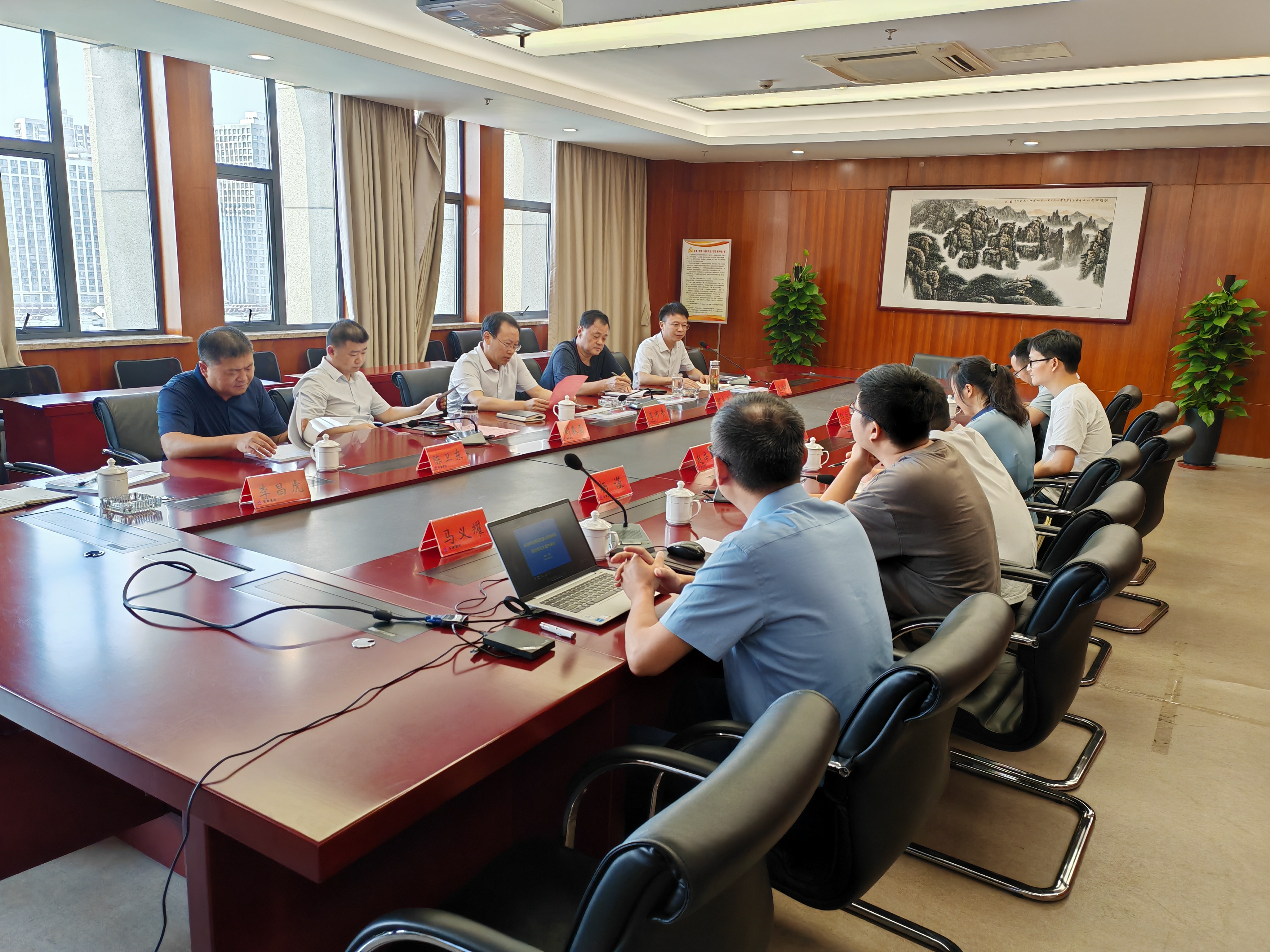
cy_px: 476
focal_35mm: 27
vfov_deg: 51.4
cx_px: 635
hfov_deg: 65.3
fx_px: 991
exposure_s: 1/100
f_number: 1.9
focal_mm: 5.52
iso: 125
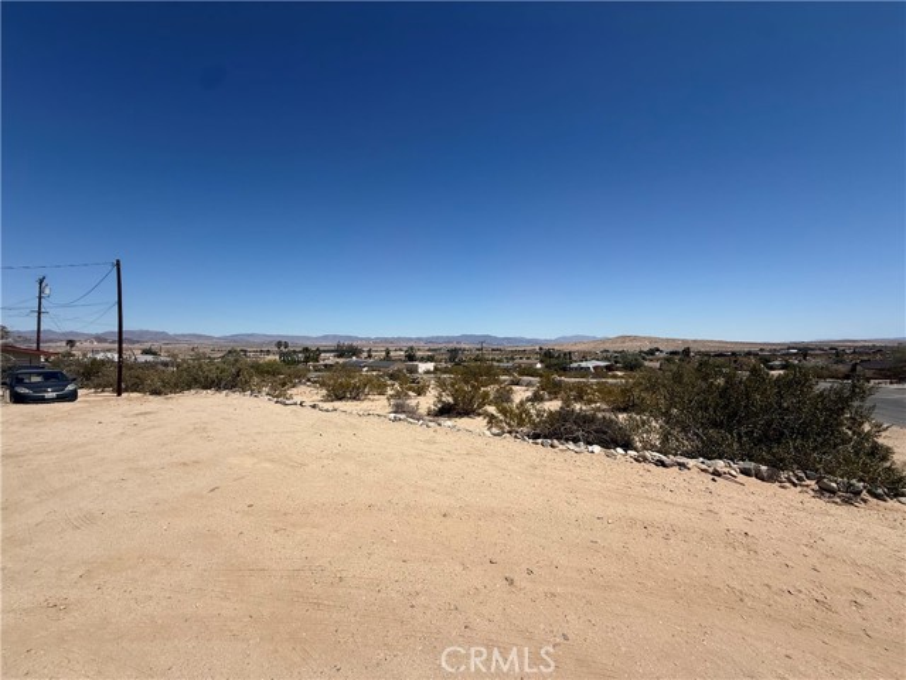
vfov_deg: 85.7
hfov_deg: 102.1
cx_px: 453
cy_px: 340
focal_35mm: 14
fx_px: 366
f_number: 2.2
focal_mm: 2.22
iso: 50
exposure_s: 1/4762
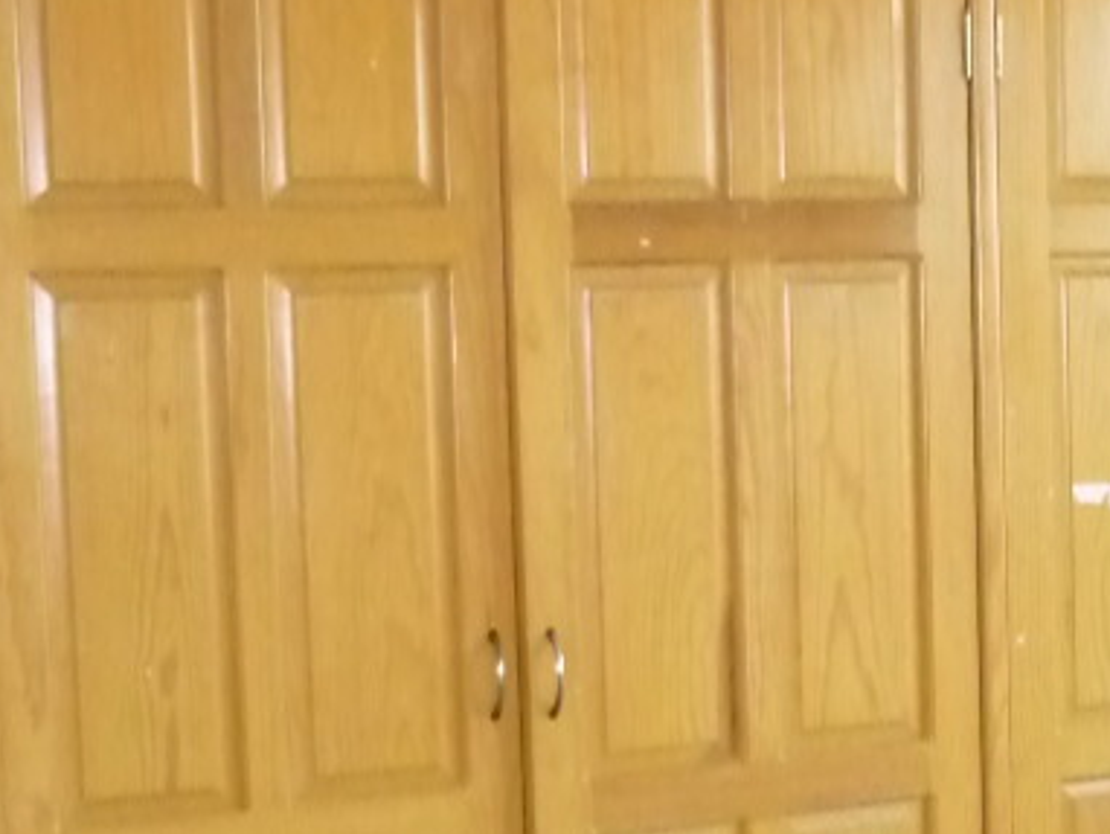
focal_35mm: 92
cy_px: 549
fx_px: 2952
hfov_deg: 20.8
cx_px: 1026
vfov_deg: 16.0
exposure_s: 1/640
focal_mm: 5.5
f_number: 2.8
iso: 1600
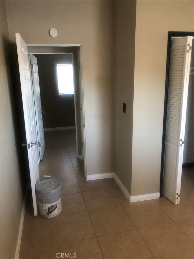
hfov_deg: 49.7
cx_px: 97
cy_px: 130
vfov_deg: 63.4
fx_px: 209
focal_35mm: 28
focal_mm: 3.99
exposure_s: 1/12
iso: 100
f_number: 1.8
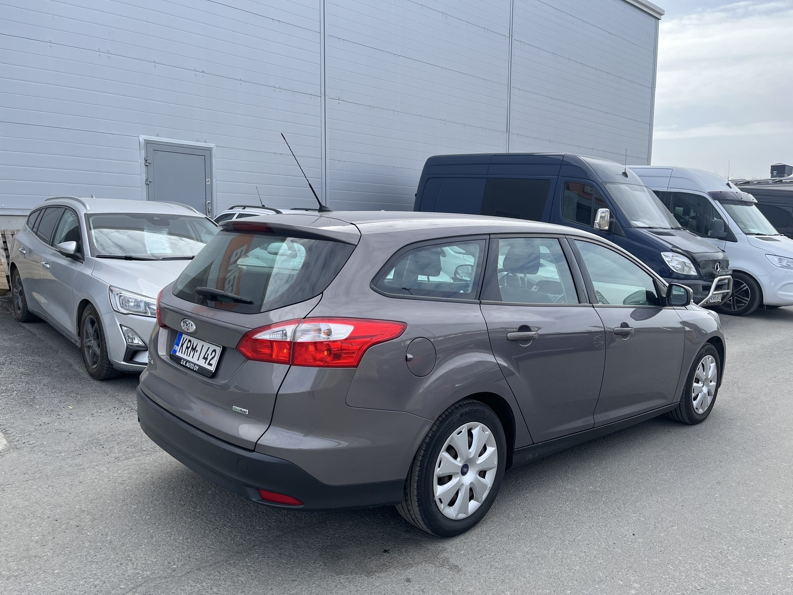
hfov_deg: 67.3
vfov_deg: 53.1
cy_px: 298
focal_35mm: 26
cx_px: 396
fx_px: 596
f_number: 1.6
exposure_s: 1/1309
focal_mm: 5.1
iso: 50
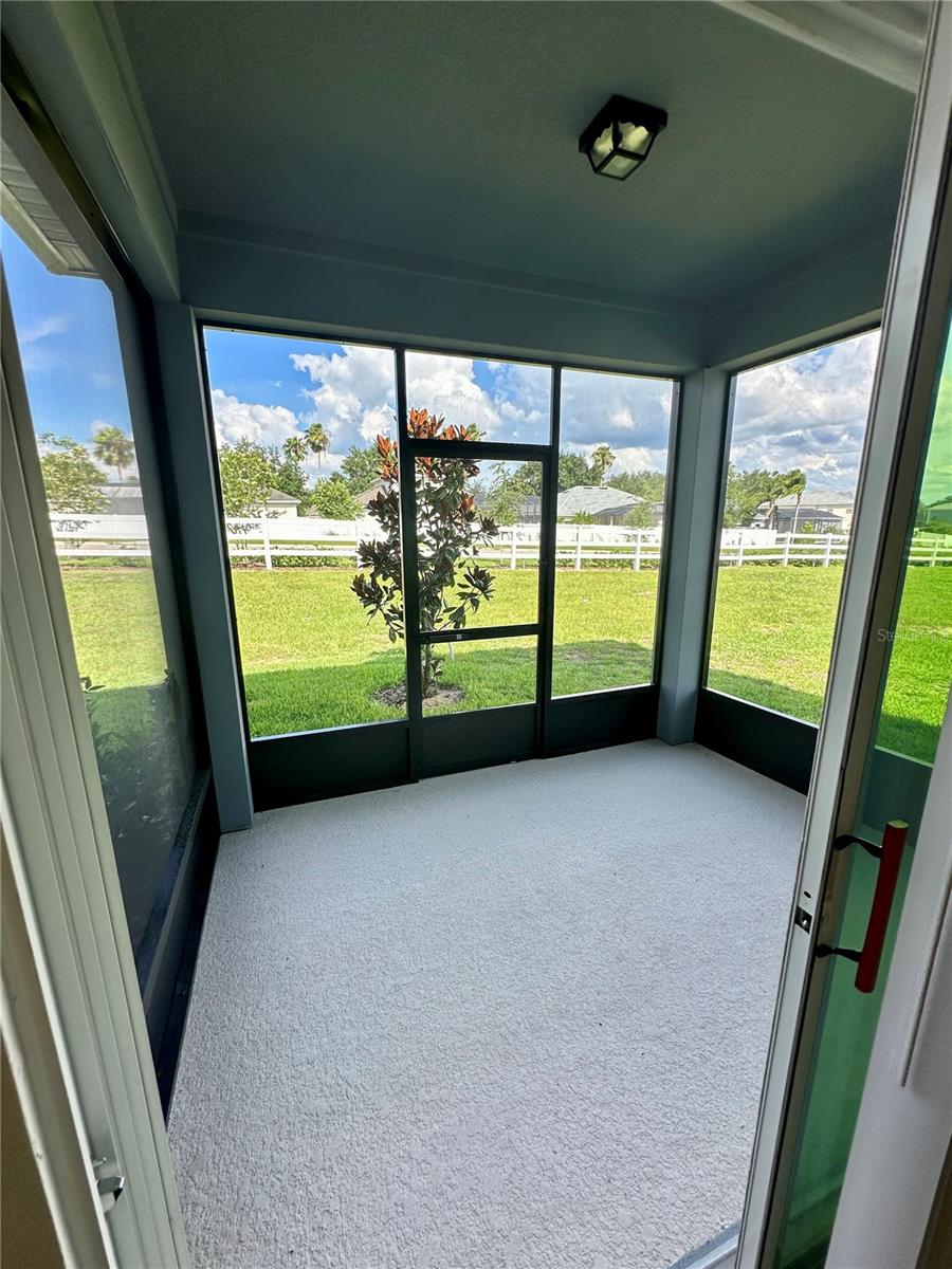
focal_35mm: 14
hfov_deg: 85.7
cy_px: 634
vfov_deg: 102.1
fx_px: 513
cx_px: 476
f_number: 2.2
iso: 40
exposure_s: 1/525
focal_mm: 2.22
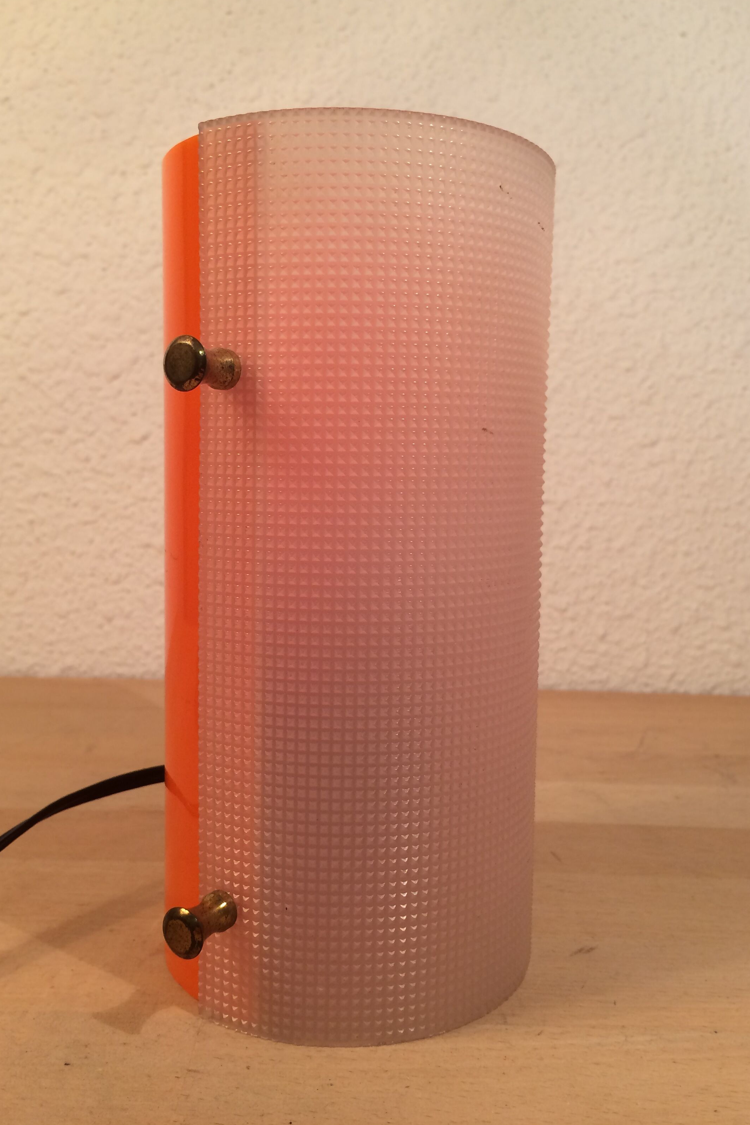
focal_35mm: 31
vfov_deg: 60.3
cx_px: 359
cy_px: 557
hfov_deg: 42.3
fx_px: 969
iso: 32
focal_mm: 4.15
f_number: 2.2
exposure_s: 1/33
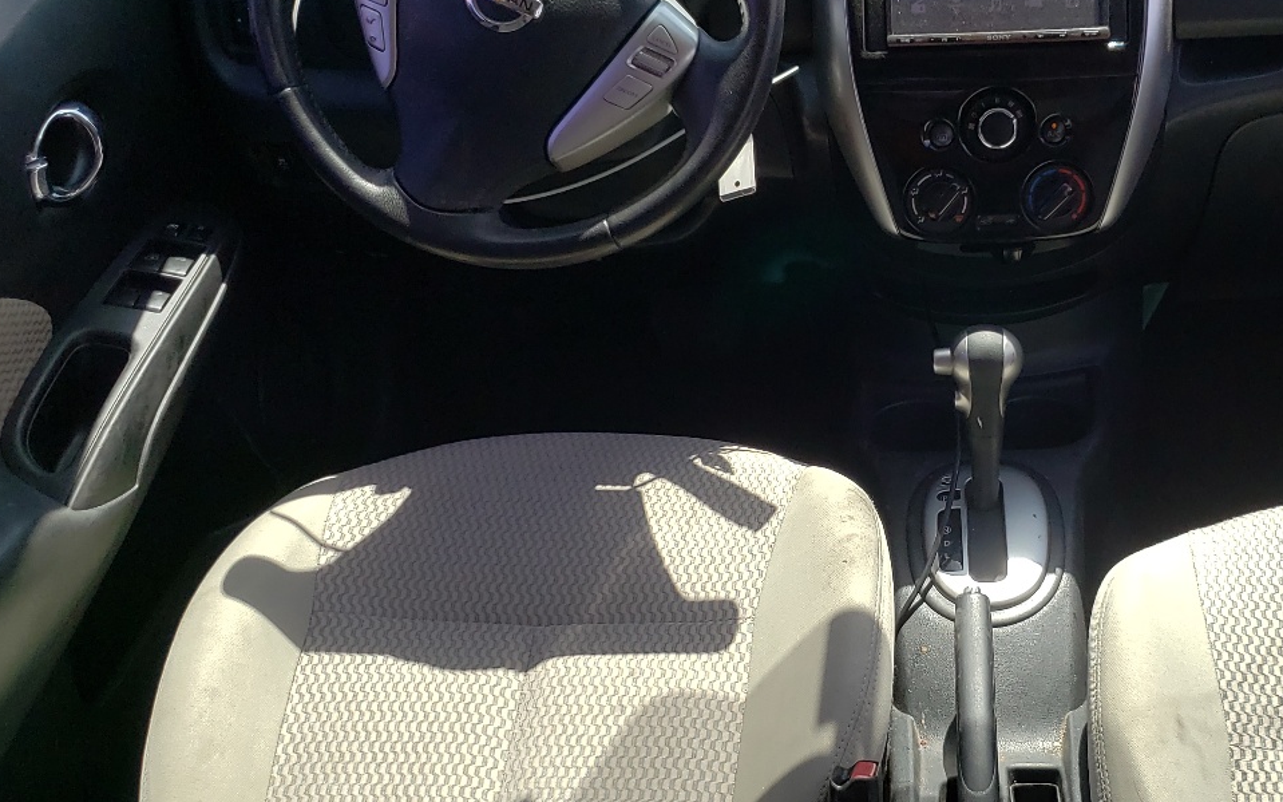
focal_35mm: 46
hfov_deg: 42.3
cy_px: 473
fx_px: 1608
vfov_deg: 27.9
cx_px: 946
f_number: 1.5
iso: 50
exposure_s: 1/1250
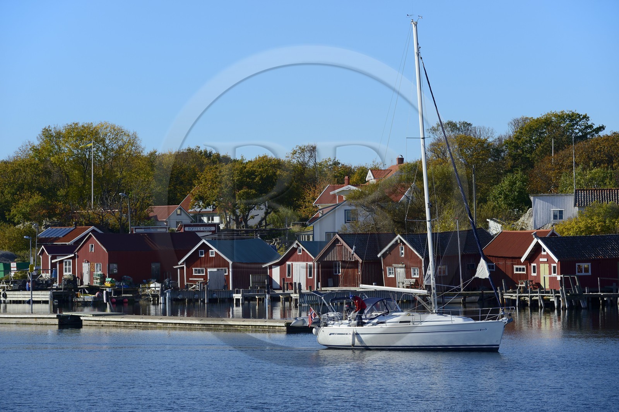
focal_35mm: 180
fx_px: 3092
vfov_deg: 7.6
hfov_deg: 11.4
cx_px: 310
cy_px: 206
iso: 200
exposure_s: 1/400
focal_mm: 180
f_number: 10
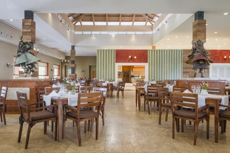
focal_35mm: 23
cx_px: 115
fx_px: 147
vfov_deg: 55.1
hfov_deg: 76.1
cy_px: 76
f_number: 9
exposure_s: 1/80
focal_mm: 15.1
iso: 640
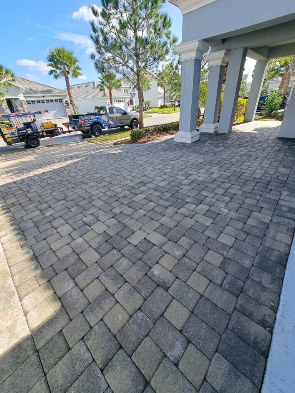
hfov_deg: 89.9
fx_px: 148
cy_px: 196
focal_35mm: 13
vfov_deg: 106.2
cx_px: 148
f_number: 2.2
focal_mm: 1.74
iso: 50
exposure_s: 1/604
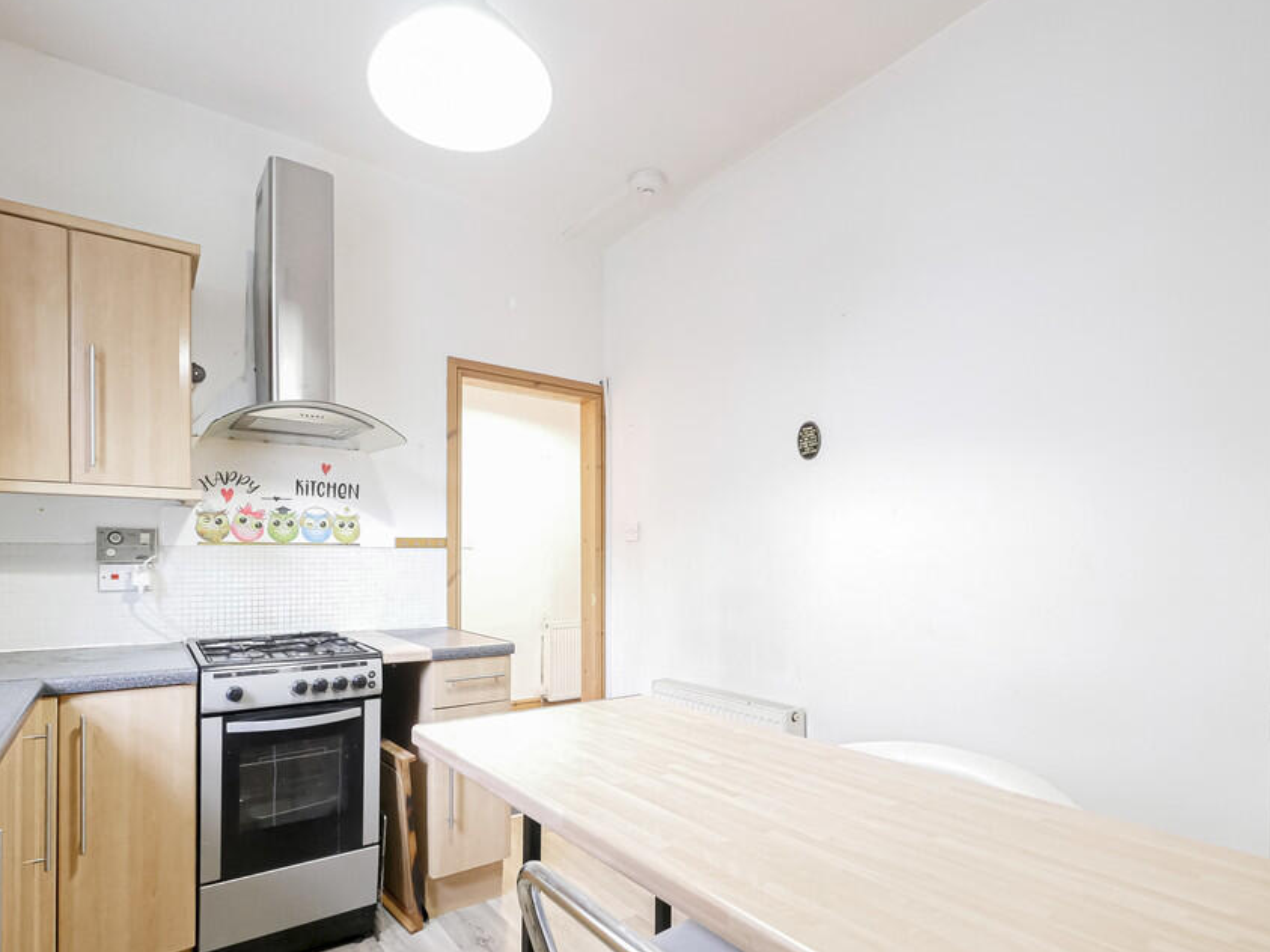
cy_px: 569
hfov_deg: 90.7
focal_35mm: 17
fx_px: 624
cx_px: 565
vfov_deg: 73.9
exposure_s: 1/25
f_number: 4
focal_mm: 7
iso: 3200
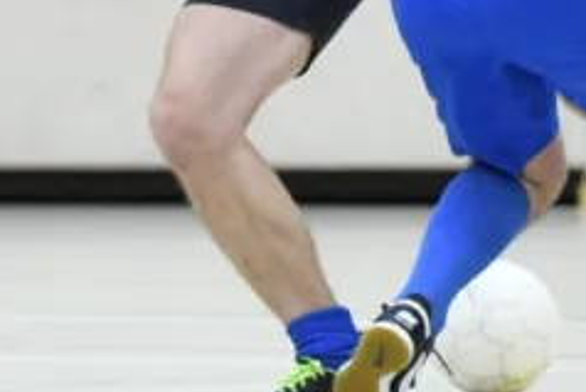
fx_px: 12606
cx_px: 133
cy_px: -148
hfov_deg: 2.7
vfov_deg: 1.8
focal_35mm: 774
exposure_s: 1/2500
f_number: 2.8
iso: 20000
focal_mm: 180
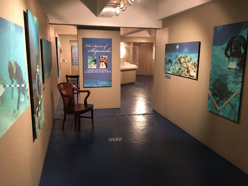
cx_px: 124
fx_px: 208
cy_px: 93
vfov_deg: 48.3
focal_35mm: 29
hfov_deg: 61.6
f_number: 2.2
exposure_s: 1/24
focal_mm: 4.15
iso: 200
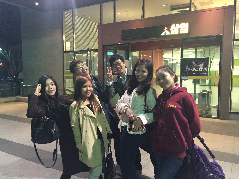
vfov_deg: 48.2
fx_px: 200
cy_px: 90
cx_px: 120
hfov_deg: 61.7
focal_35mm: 29
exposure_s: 1/17
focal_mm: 4.15
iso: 250
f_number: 2.2
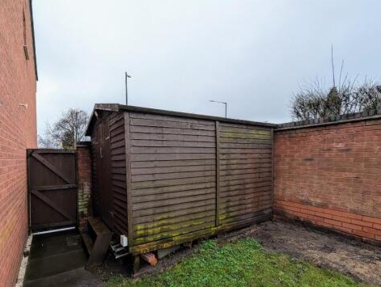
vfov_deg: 77.9
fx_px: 176
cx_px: 155
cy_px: 162
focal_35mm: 16
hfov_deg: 93.3
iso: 48
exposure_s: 1/484
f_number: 2.2
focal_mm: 1.95
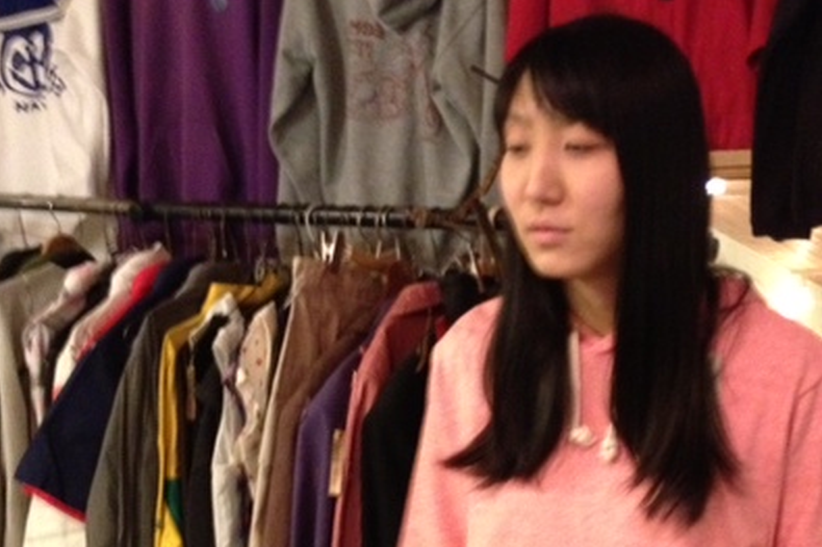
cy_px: 460
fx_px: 1347
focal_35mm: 59
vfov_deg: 22.6
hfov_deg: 33.6
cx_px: 558
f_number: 2.4
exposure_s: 1/15
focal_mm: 4.28
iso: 640
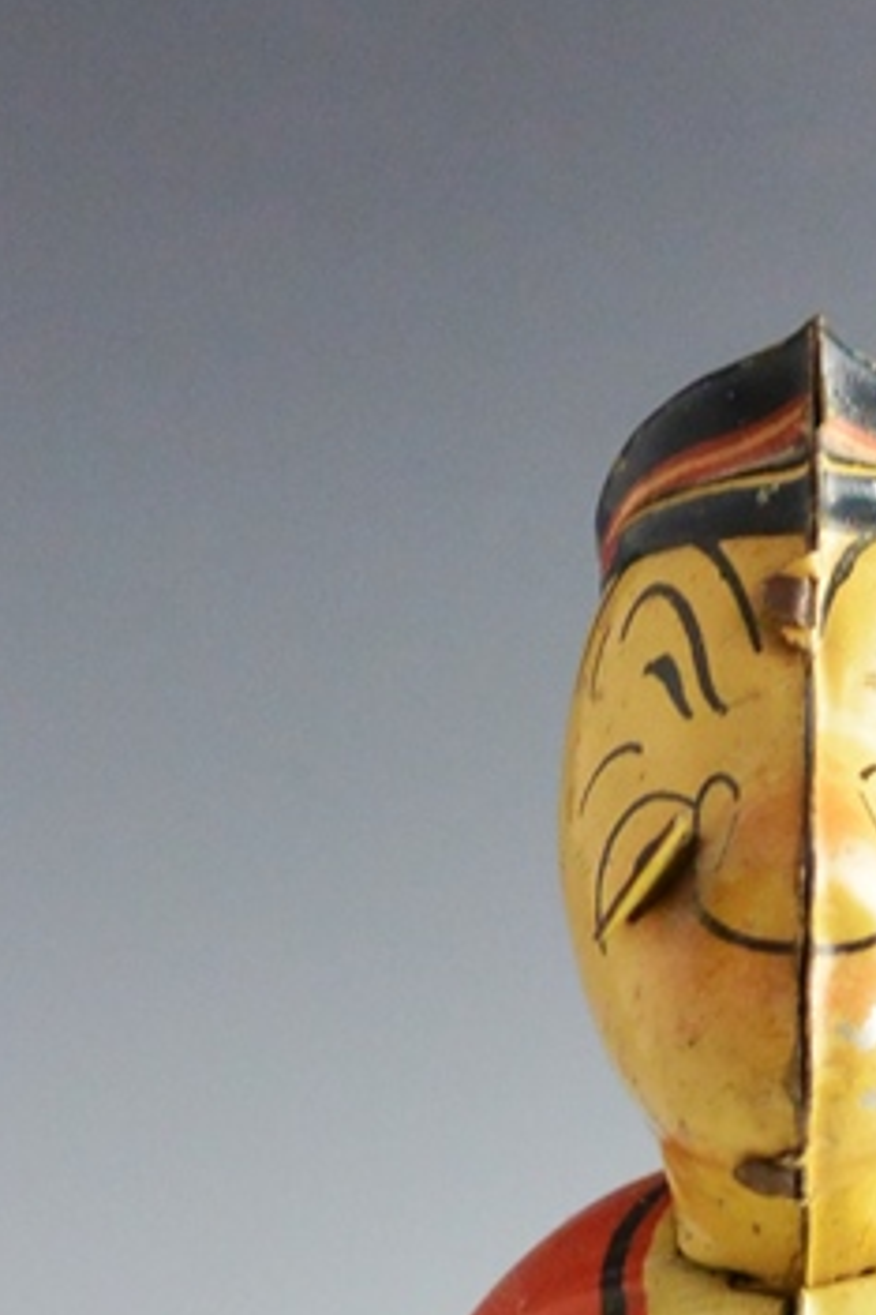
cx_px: 870
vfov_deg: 17.1
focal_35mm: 114
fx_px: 4161
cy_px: 1603
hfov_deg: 11.9
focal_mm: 15.1
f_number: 4.2
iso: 800
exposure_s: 1/40
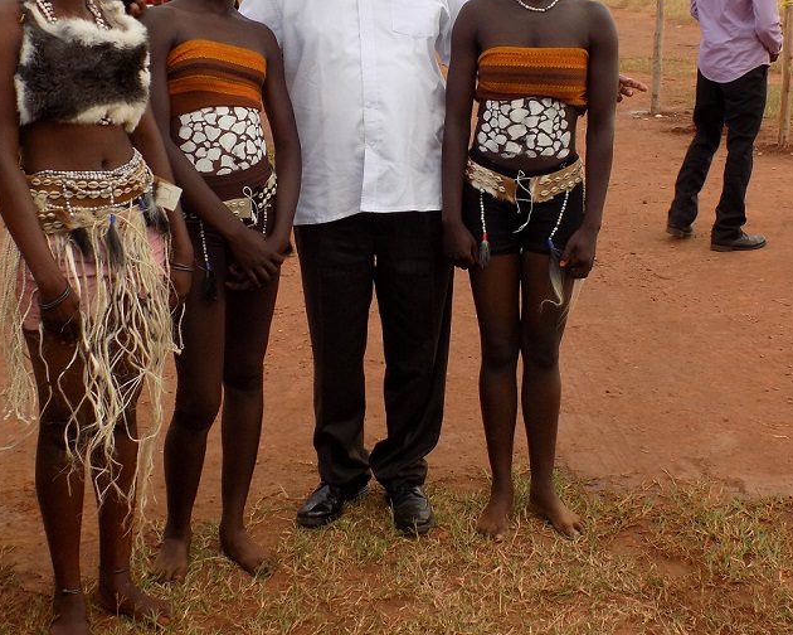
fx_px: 1361
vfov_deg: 25.9
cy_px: 166
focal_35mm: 58
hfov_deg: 32.5
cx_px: 430
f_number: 3.5
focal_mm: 6.6
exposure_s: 1/100
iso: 80
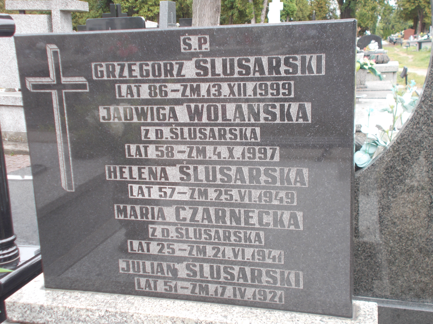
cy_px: 162
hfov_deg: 42.9
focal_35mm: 44
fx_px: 550
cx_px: 216
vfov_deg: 32.9
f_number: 4.2
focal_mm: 7.9
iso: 80
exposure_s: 1/40
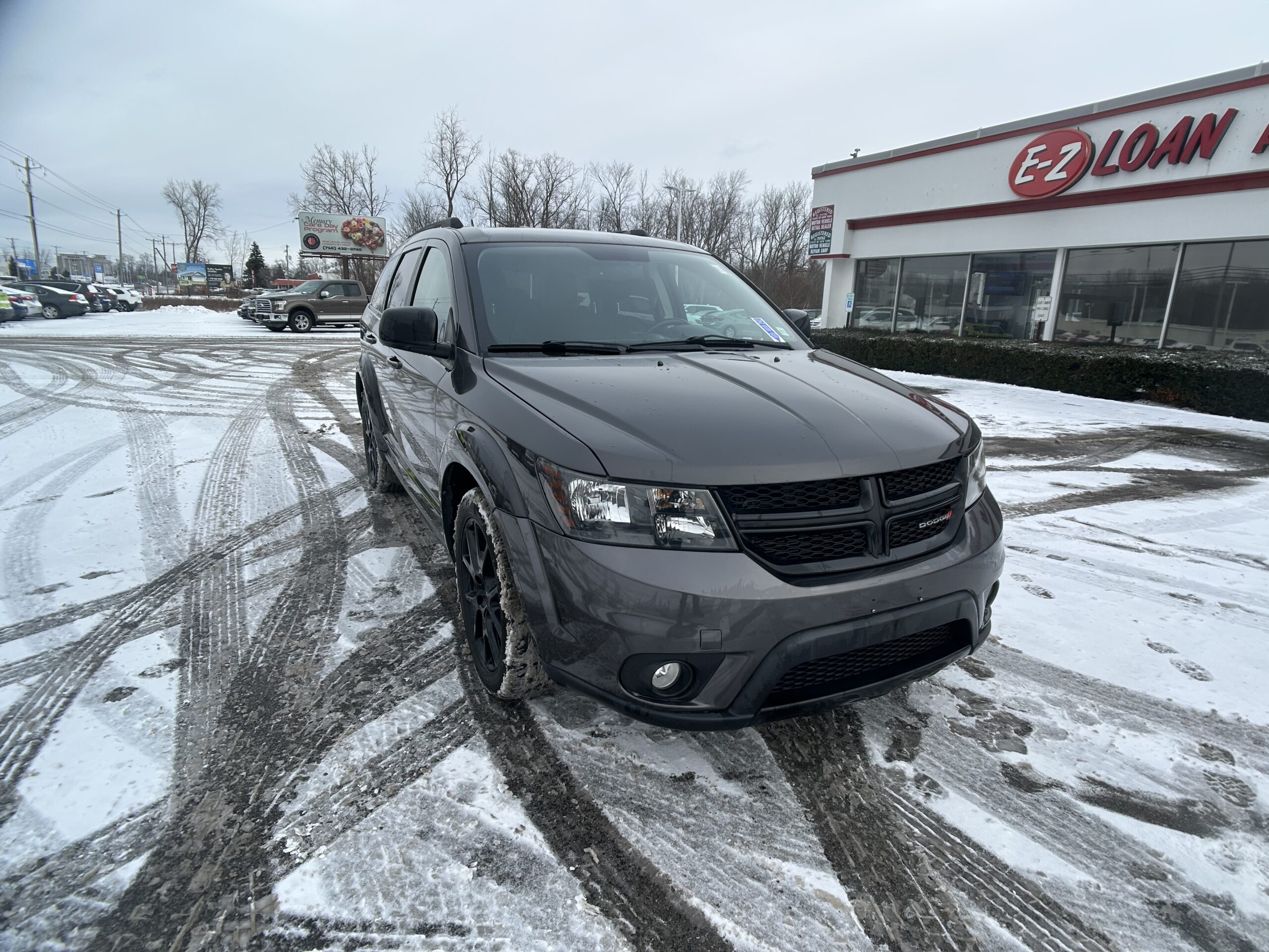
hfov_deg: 67.3
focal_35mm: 26
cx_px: 634
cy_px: 476
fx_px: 953
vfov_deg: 53.1
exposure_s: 1/2404
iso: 50
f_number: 1.5
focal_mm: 5.7
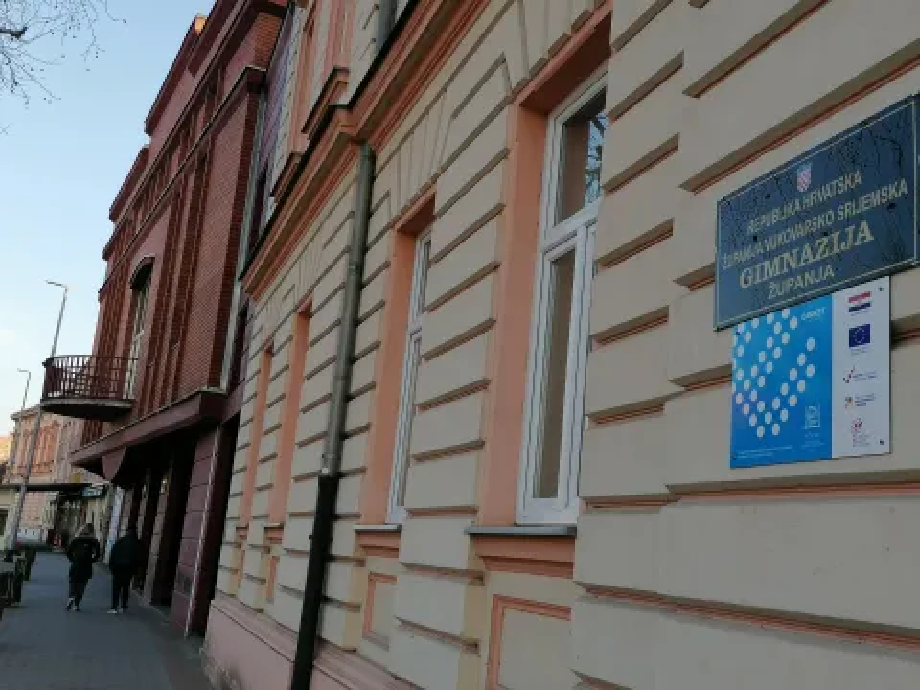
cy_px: 345
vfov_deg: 36.8
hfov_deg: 47.9
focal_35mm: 39
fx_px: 1037
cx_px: 460
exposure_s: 1/419
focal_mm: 4.75
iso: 50
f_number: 1.8
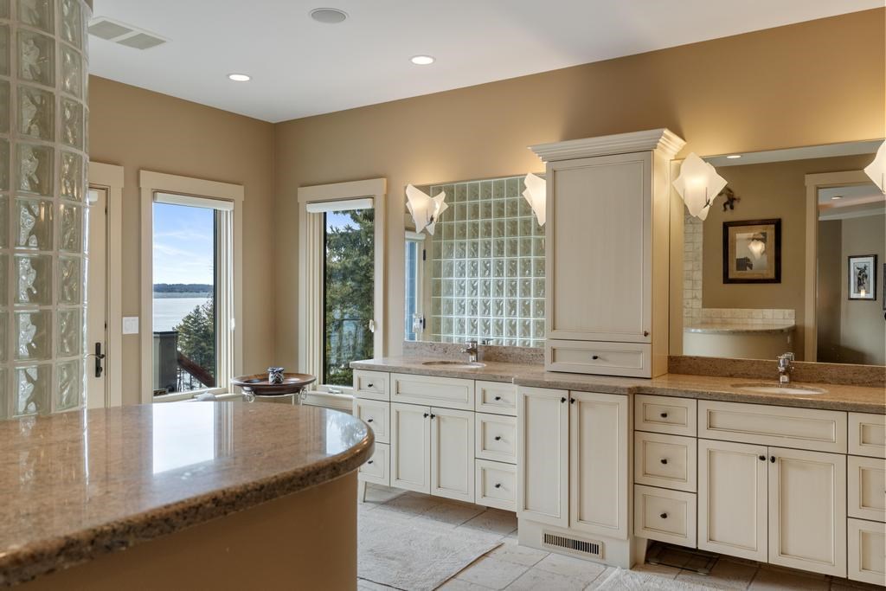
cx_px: 443
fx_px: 677
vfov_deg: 47.2
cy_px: 296
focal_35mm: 28
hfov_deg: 66.4
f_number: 5.6
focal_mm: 27.5
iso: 1250
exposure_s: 1/125
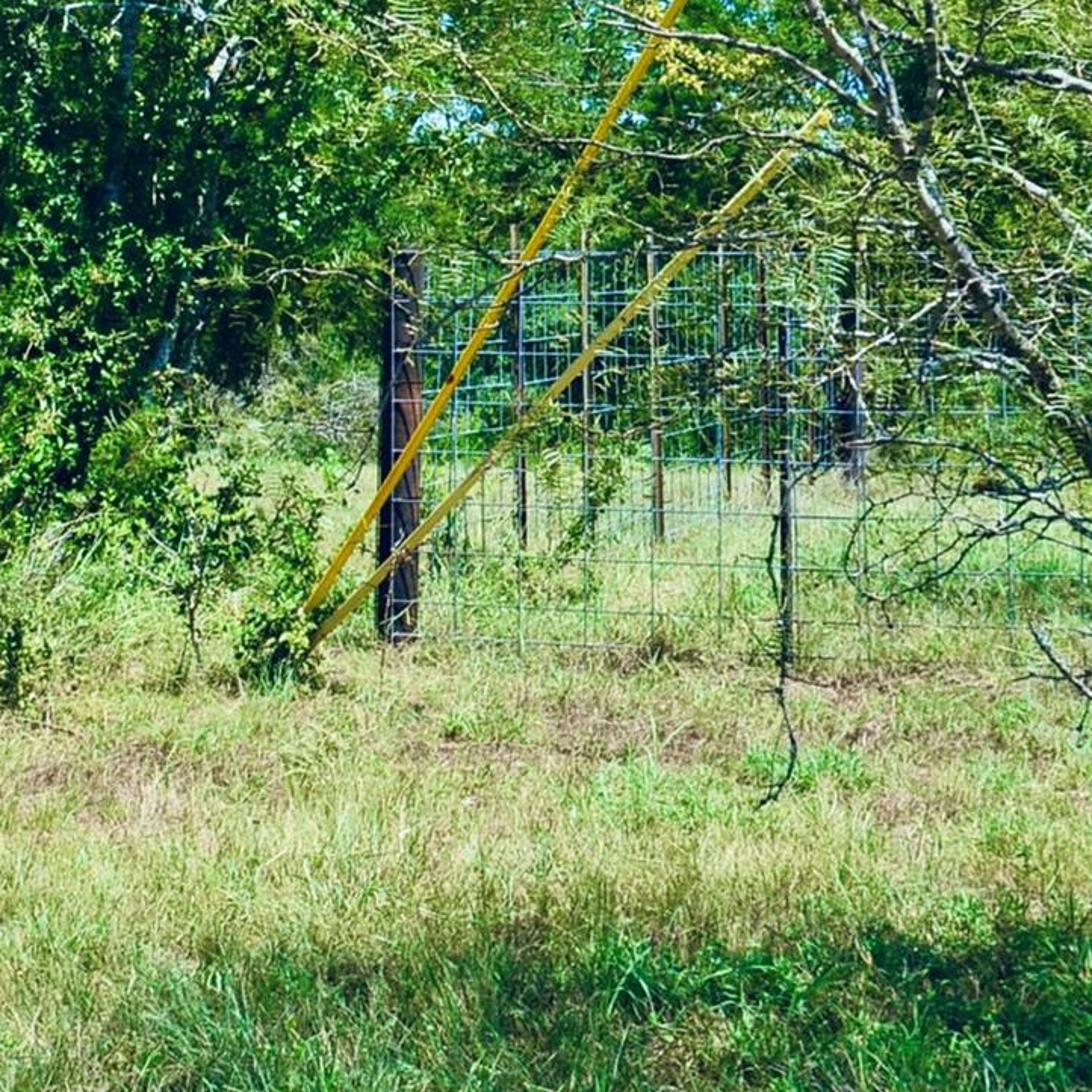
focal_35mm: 101
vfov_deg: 17.0
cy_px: 144
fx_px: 3605
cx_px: -157
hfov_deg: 16.6
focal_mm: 28
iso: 200
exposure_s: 1/125
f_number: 11
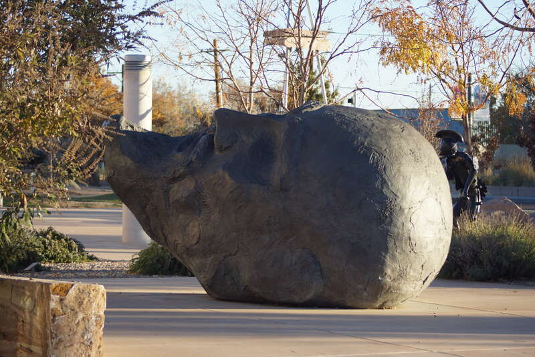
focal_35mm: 112
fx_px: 1671
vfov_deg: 12.2
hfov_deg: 18.2
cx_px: 268
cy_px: 178
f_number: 4.5
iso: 160
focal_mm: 75
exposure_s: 1/125
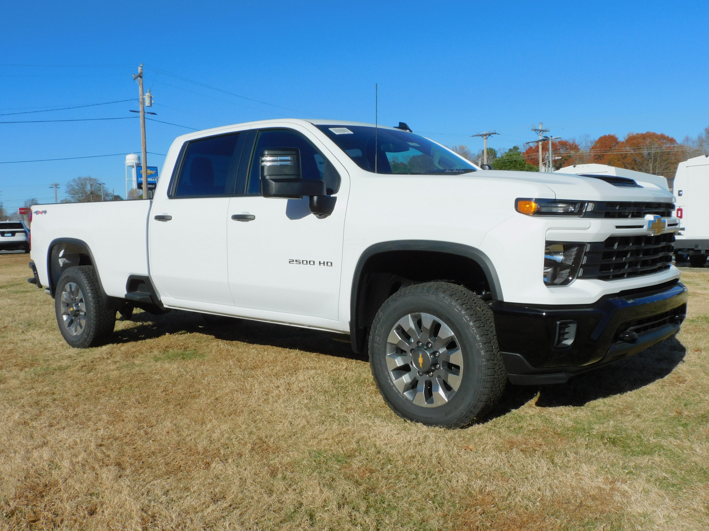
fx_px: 676
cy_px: 266
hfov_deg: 55.4
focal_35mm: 33
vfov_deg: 42.9
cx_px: 354
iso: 125
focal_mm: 5.9
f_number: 4.5
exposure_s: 1/1600
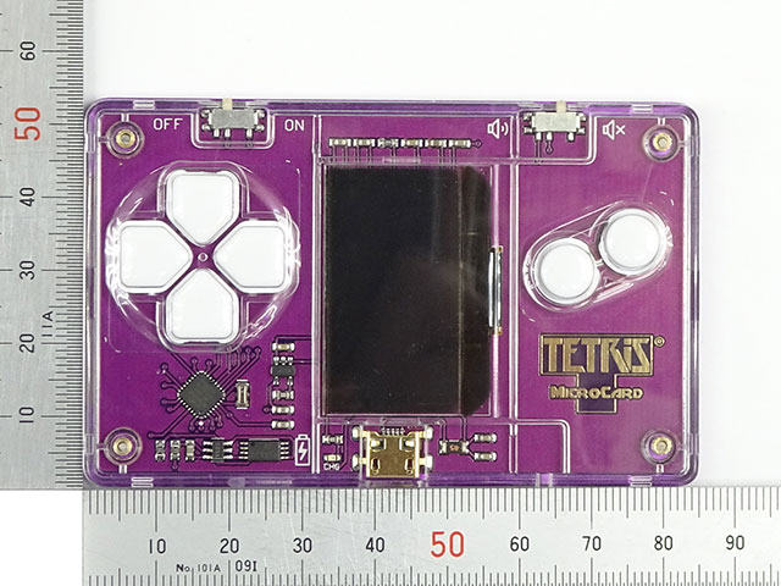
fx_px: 1128
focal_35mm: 50
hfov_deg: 38.2
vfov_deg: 29.1
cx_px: 390
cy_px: 293
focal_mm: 8.51
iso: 125
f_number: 4.5
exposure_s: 1/50
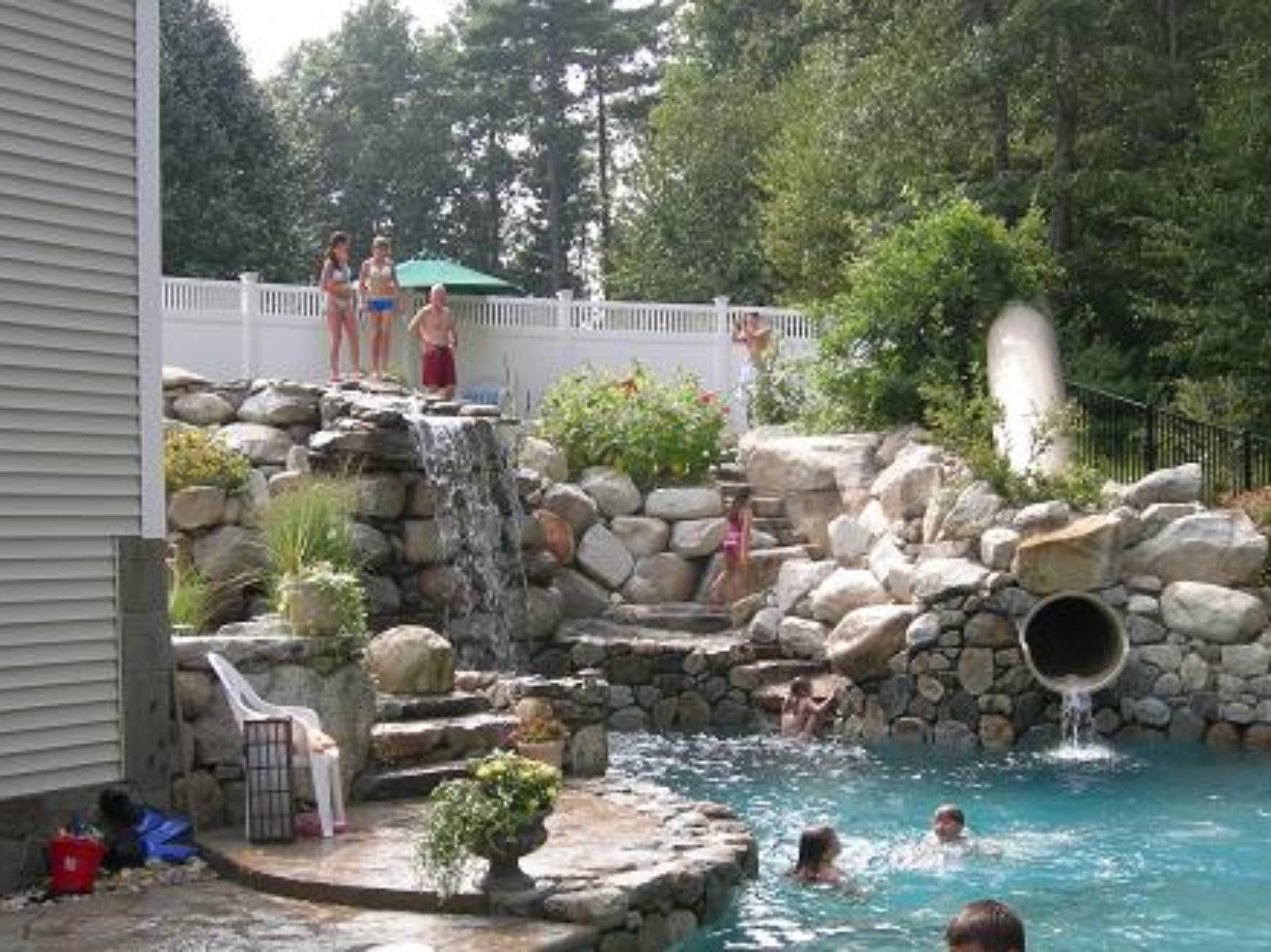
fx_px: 1909
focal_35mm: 52
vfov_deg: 28.0
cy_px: 531
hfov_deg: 36.8
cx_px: 647
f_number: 5.1
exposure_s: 1/132
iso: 64
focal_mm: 9.1
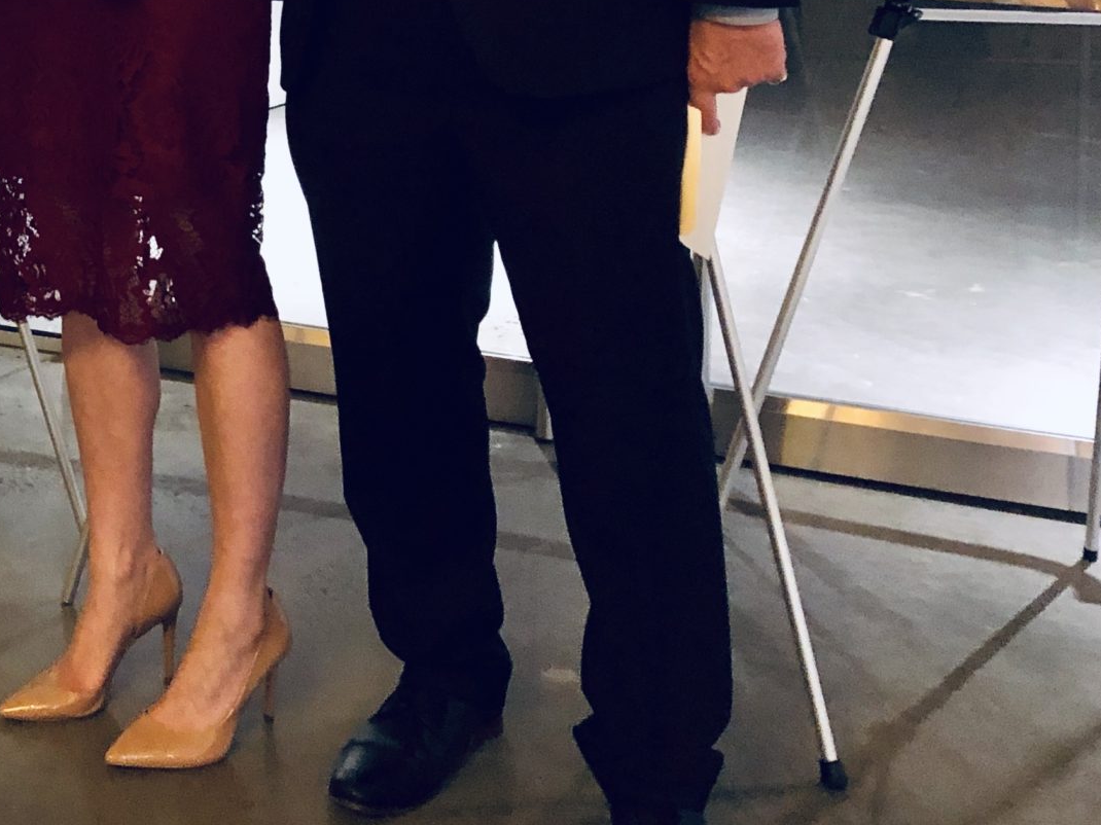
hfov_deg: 26.2
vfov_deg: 20.7
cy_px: -130
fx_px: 2131
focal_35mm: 67
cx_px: -176
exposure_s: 1/5
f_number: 1.8
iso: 100
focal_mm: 4
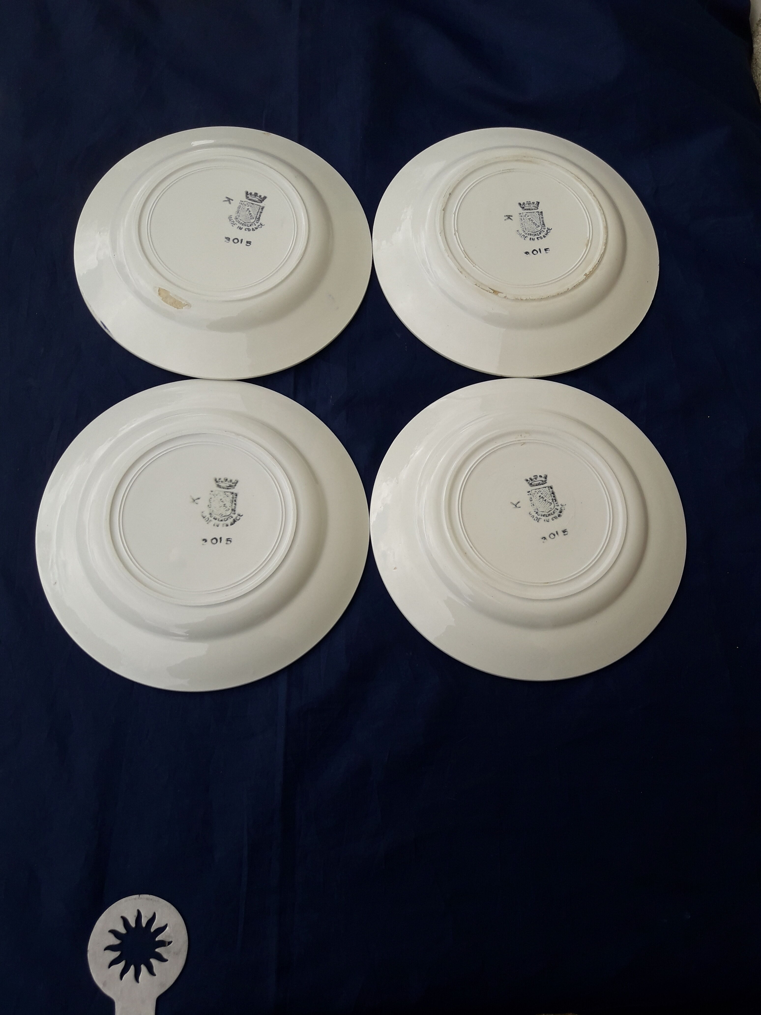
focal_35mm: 28
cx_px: 380
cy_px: 508
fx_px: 821
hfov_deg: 49.7
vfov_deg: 63.4
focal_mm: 3.7
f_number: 1.9
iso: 40
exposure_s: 1/920
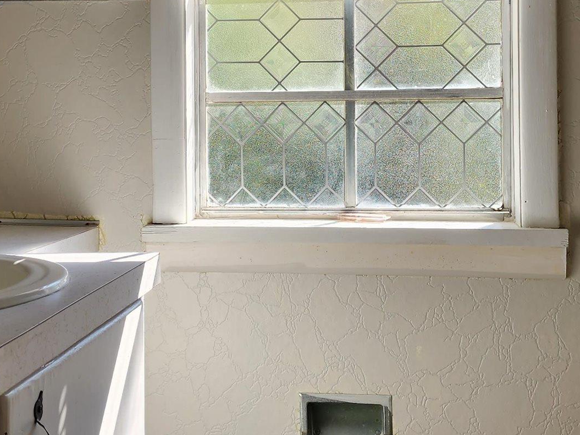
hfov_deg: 28.9
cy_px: 111
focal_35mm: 67
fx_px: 1122
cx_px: 240
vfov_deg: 21.7
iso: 16
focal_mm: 6.4
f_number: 1.8
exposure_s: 1/180
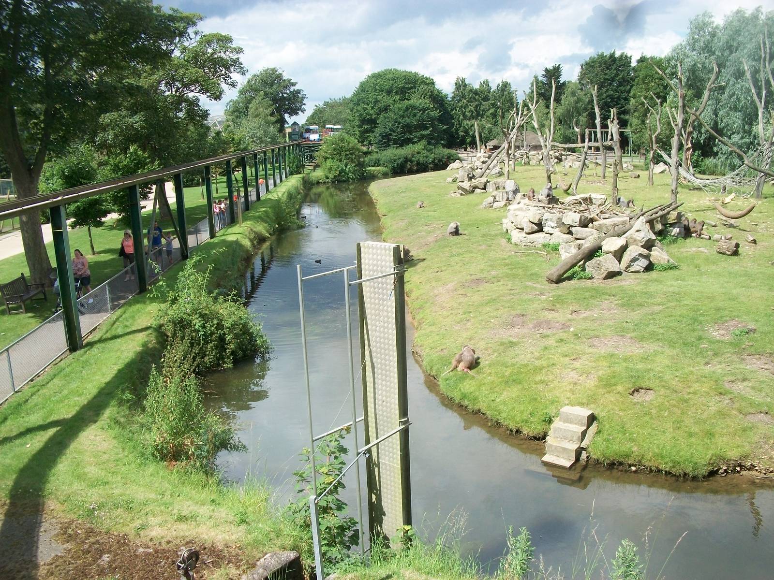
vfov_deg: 44.2
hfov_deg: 56.8
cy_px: 290
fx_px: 716
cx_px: 387
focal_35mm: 32
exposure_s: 1/250
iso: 80
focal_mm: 5.7
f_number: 5.5
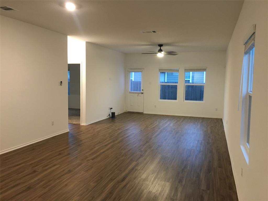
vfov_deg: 48.2
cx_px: 134
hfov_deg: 61.7
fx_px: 225
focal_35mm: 29
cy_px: 100
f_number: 2.2
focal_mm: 4.15
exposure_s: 1/24
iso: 200
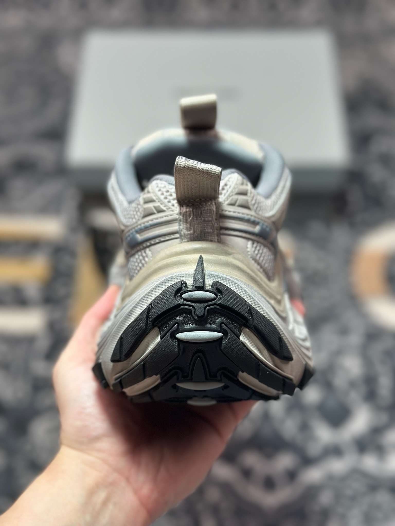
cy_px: 263
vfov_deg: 39.7
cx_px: 198
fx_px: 730
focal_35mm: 48
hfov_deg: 30.3
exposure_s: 1/251
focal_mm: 6.86
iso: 80
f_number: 1.78
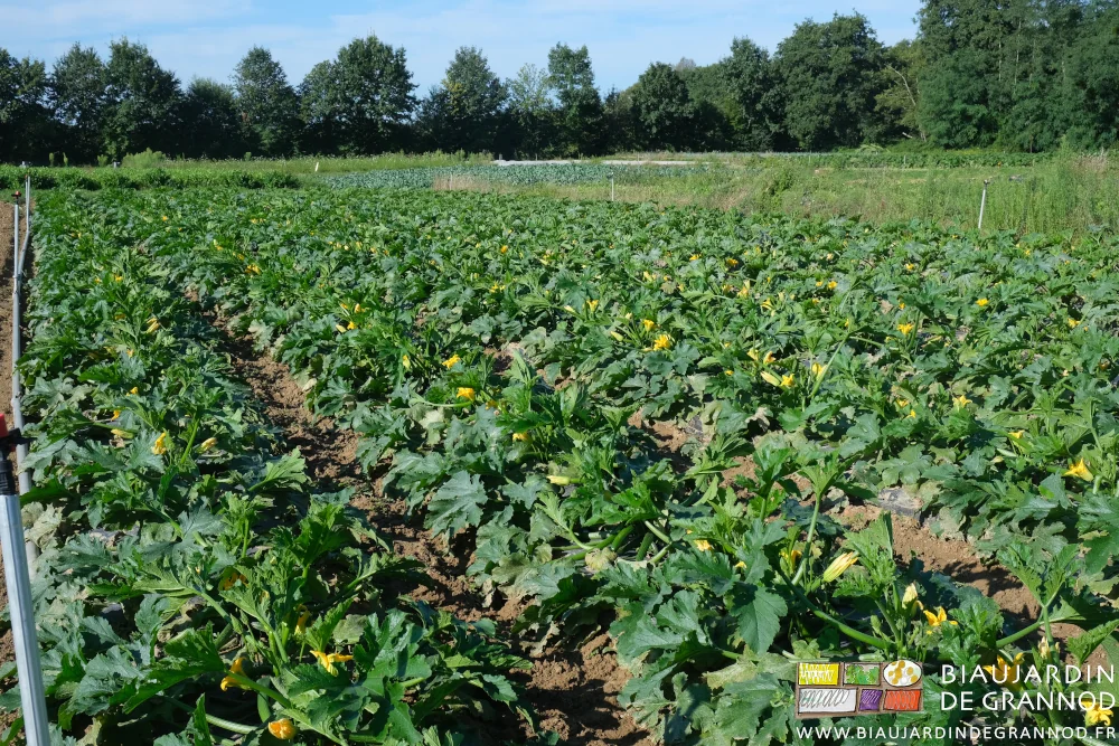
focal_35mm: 40
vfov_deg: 33.4
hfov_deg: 48.5
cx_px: 560
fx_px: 1243
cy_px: 373
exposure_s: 1/400
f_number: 8
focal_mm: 26.5
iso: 320
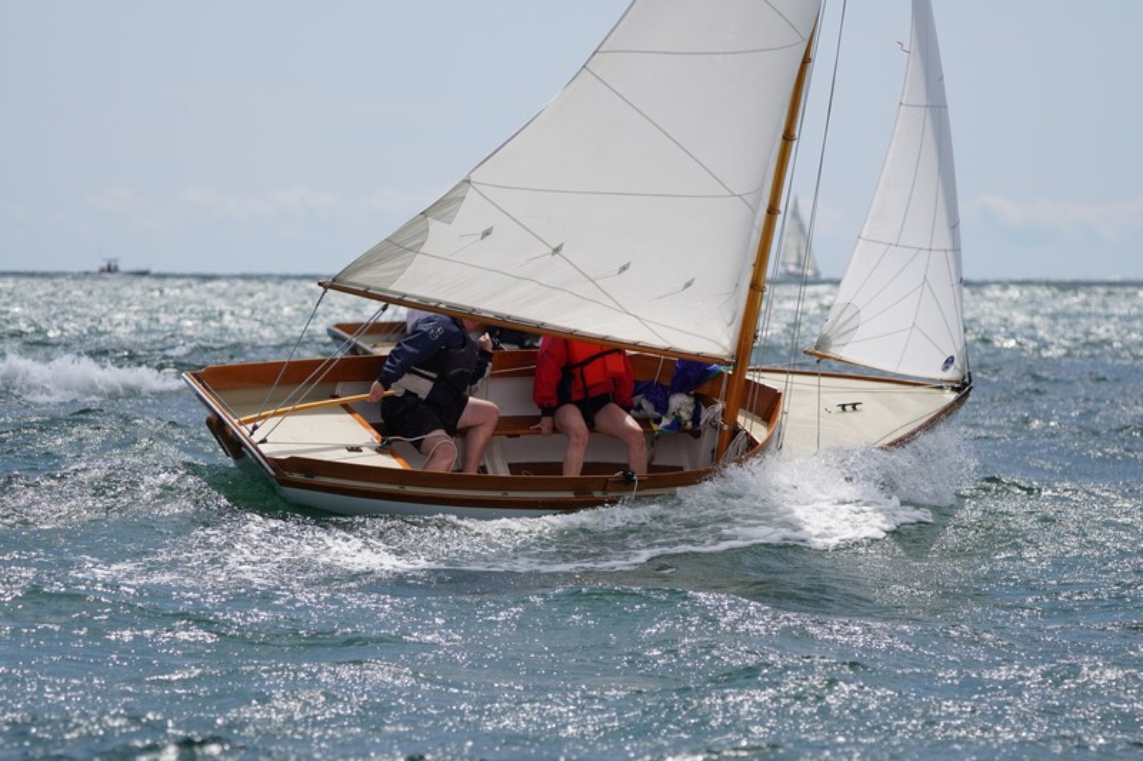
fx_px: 7999
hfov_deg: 8.2
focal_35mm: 252
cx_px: 572
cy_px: 380
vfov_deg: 5.5
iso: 125
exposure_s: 1/1250
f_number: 5
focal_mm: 168
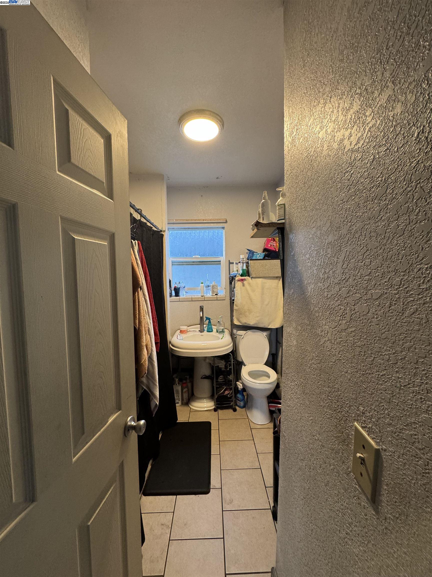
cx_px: 216
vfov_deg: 102.1
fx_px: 233
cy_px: 288
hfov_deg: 85.7
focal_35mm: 14
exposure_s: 1/60
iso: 250
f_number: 2.2
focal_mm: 2.22
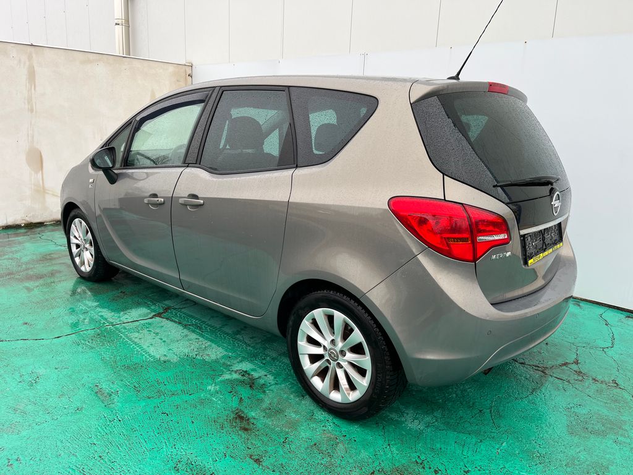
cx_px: 316
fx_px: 475
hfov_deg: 67.3
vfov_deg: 53.1
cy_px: 238
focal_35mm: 26
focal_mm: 5.1
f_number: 1.6
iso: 40
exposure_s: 1/215
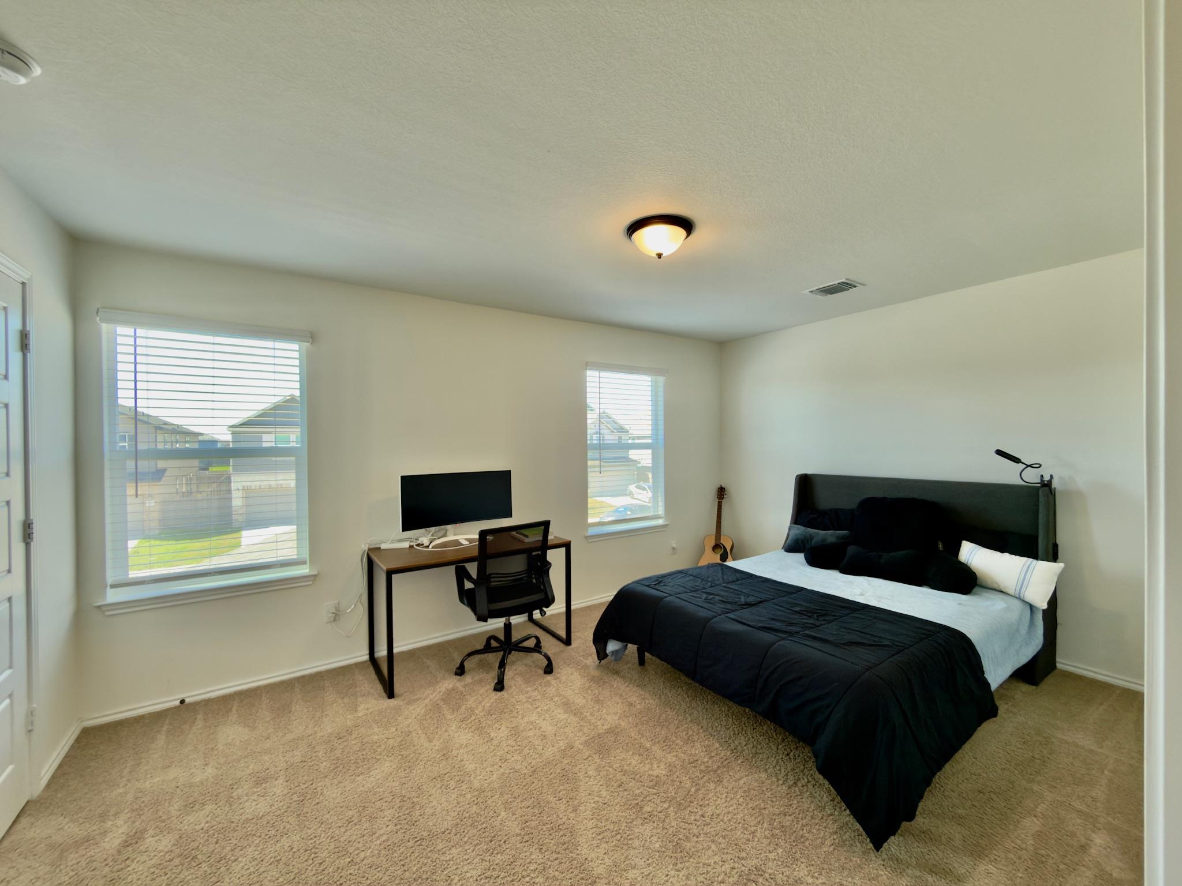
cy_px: 443
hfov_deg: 102.1
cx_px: 591
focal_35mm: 14
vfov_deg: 85.7
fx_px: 478
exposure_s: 1/40
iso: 40
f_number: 2.2
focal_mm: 2.22
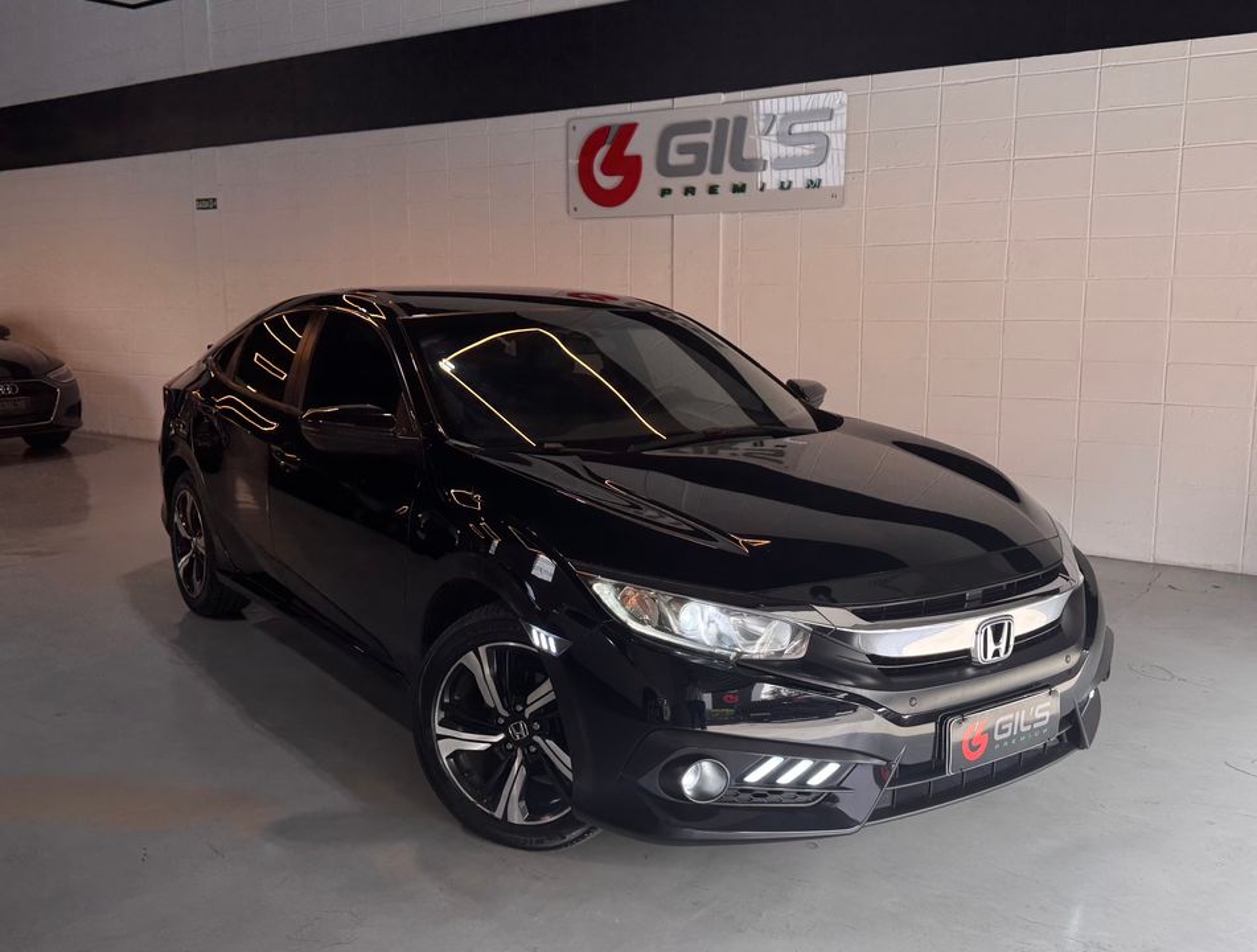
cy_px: 476
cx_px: 628
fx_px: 874
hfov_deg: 71.4
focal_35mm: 24
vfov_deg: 57.1
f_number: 1.78
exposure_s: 1/206
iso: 64
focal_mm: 6.76
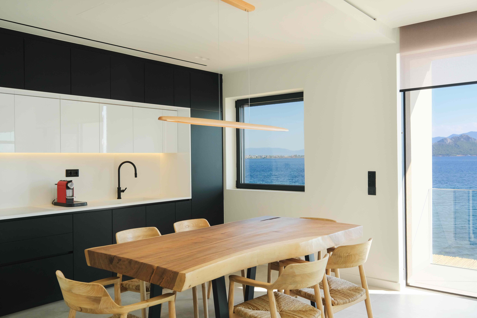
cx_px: 238
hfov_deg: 60.3
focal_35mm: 31
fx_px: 411
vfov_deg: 42.3
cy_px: 159
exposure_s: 1/400
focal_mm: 20.9
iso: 400
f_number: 8
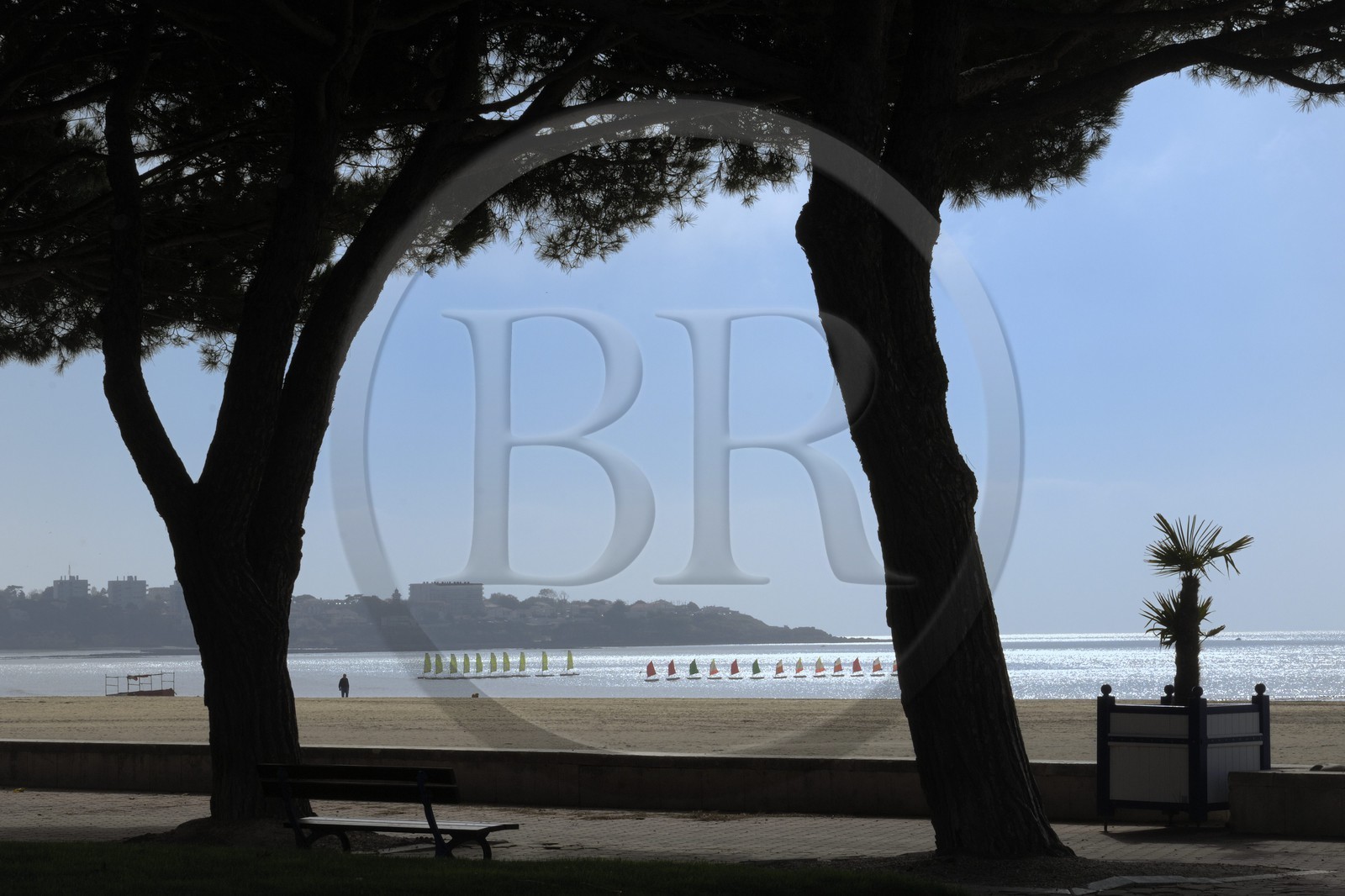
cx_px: 672
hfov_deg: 19.5
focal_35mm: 105
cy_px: 448
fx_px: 3922
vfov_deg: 13.0
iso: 100
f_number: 17
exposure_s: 1/160
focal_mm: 70
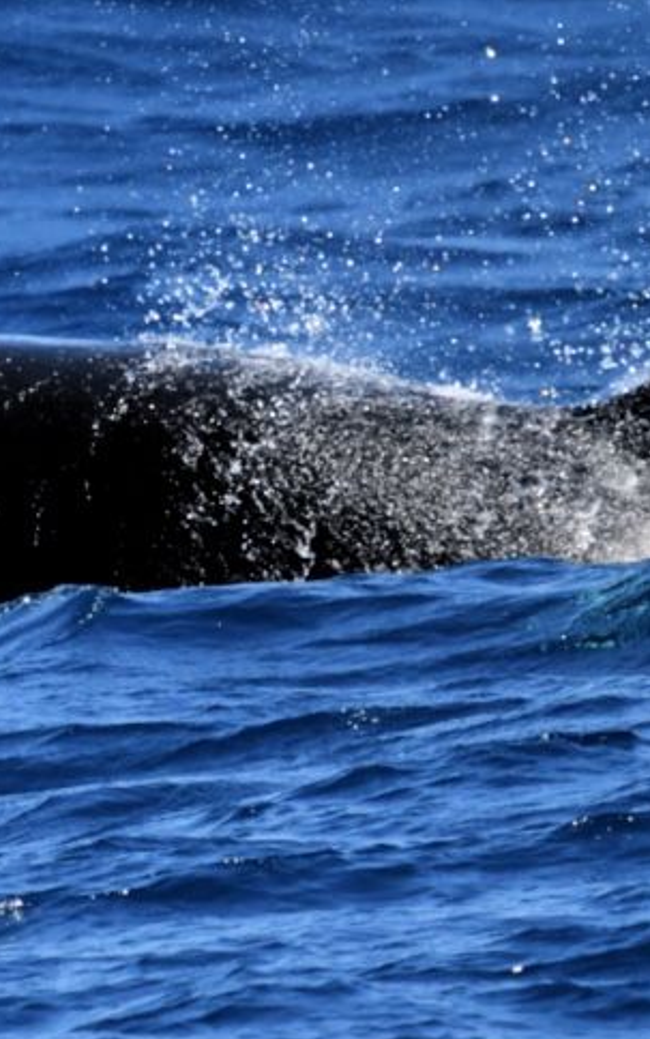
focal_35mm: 1010
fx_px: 28593
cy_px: 501
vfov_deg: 2.1
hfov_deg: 1.3
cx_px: 264
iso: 1800
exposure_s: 1/8000
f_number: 6.3
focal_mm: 600
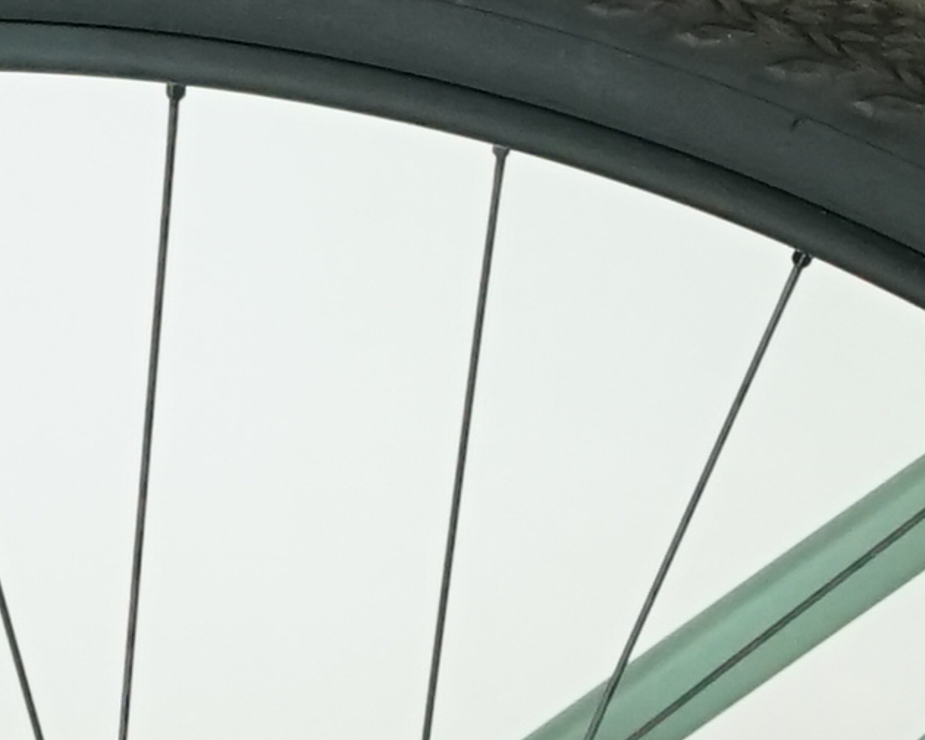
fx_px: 7583
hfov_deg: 6.4
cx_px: 2725
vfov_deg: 5.6
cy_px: 151
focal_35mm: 277
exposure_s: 1/200
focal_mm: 31
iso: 1600
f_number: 5.6
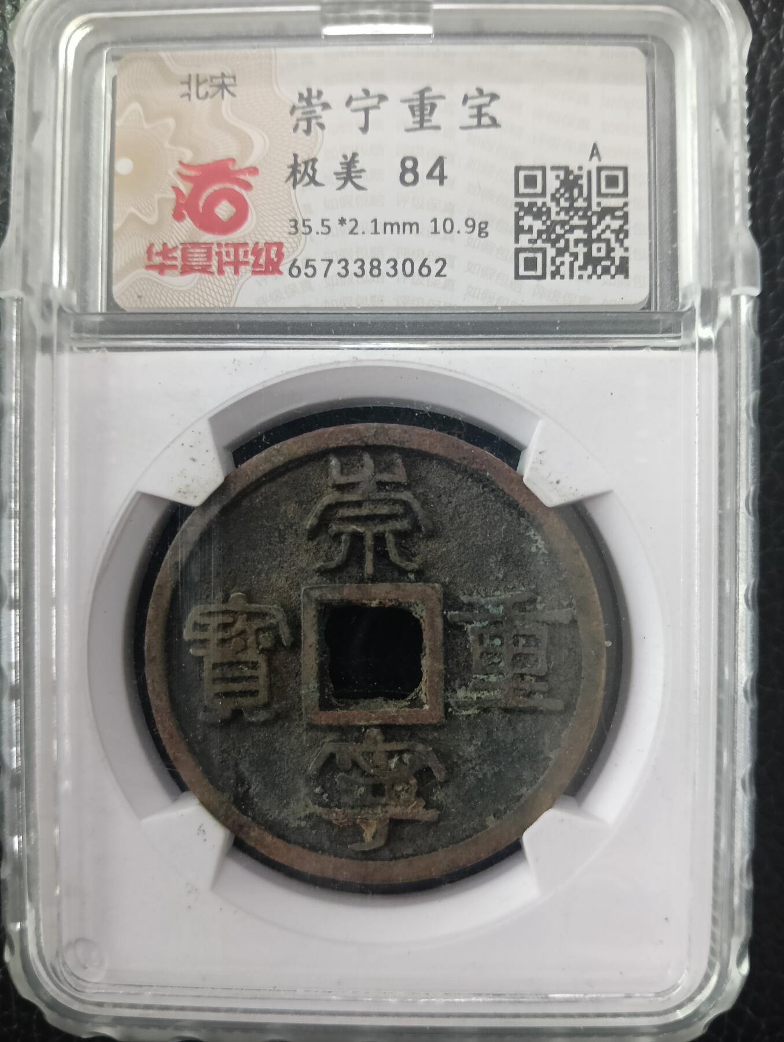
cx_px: 392
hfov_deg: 51.5
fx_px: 813
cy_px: 521
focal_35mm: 27
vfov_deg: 65.3
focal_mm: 3.98
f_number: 1.8
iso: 800
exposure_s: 1/33.3
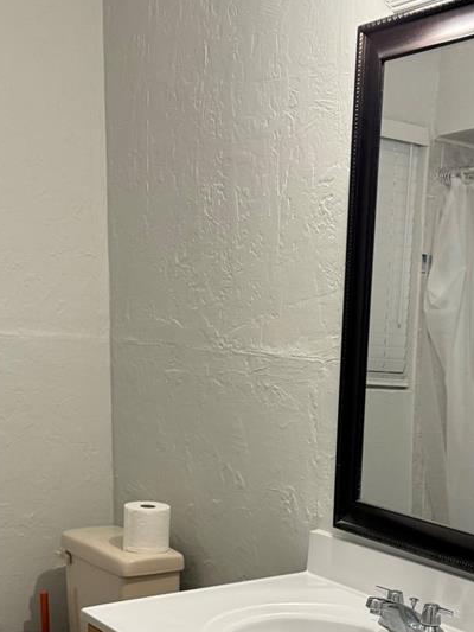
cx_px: 348
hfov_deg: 26.7
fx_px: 986
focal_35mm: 54
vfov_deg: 34.1
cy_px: 537
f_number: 1.78
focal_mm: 6.86
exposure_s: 1/60
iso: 250
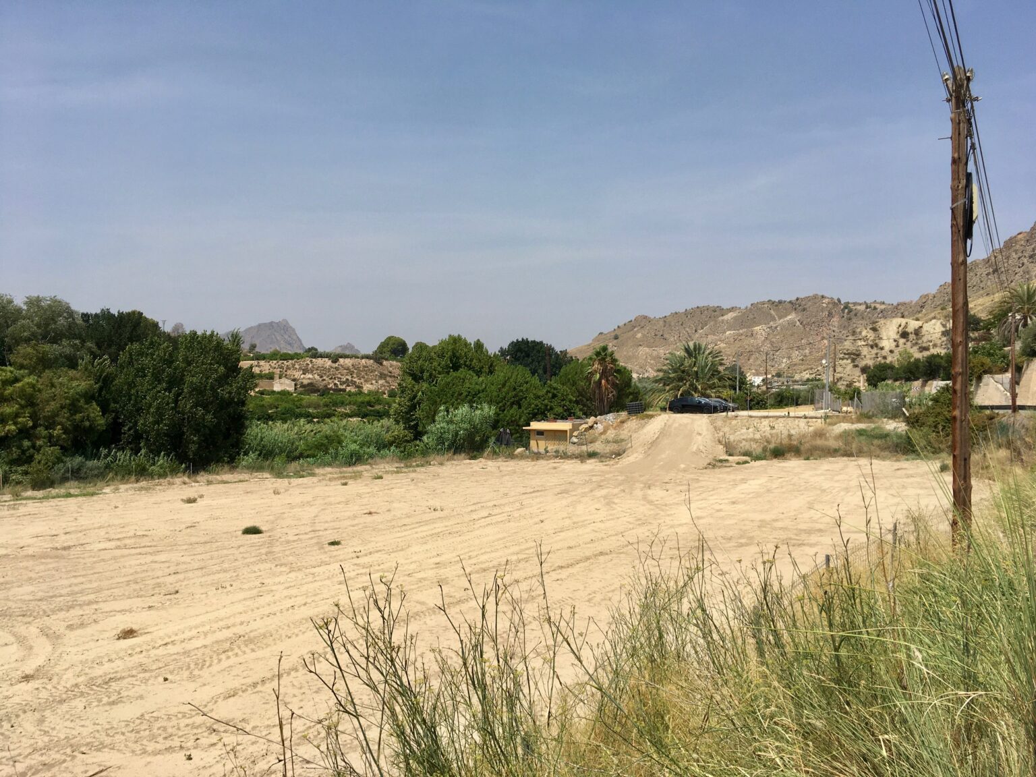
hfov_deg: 61.7
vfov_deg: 48.2
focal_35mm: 29
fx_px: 868
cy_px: 388
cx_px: 518
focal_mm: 4.15
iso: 25
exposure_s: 1/2959
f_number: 2.2
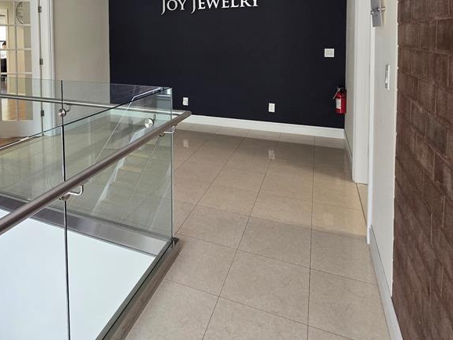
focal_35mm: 23
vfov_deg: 53.3
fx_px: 301
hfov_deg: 72.5
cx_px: 165
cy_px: 49
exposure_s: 1/100
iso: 200
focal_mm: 2.2
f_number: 2.2
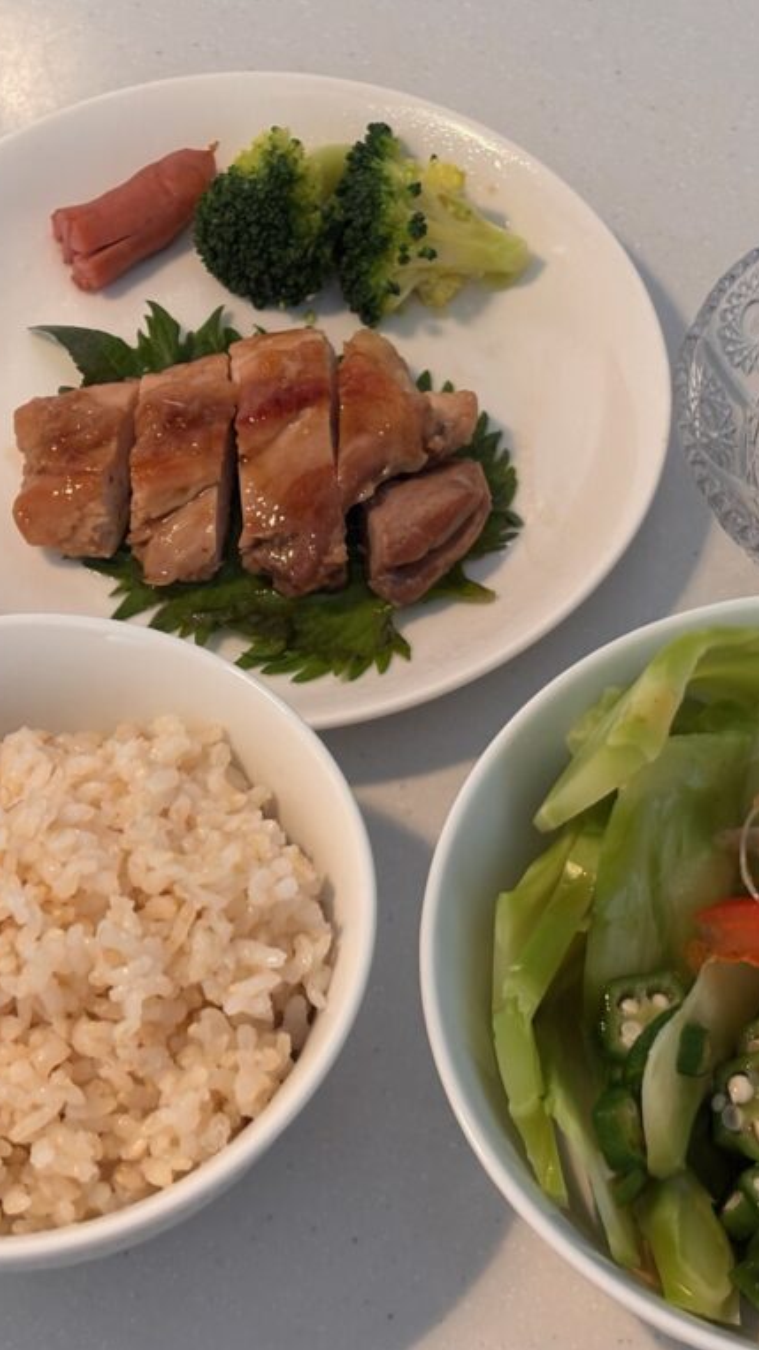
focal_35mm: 76
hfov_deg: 15.9
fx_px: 2720
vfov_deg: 27.9
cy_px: 674
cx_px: 485
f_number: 1.6
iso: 125
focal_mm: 5.96
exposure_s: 1/40
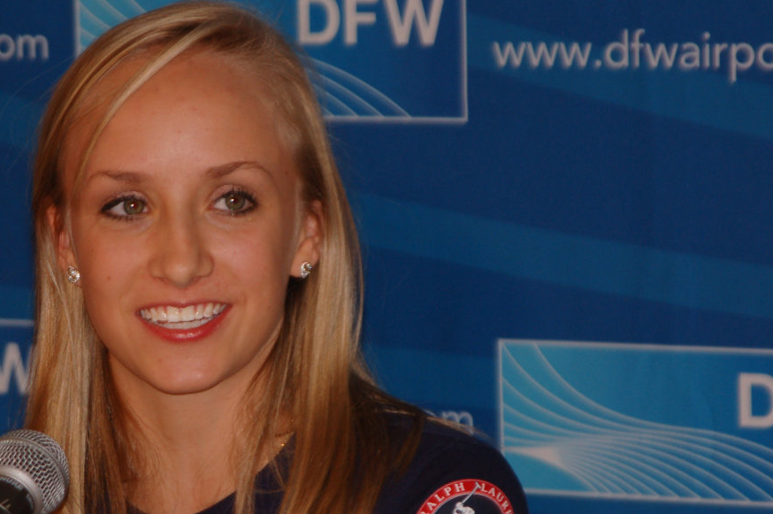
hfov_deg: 6.9
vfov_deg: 4.6
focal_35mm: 297
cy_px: 284
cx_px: 301
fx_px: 6365
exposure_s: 1/60
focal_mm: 135
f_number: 6
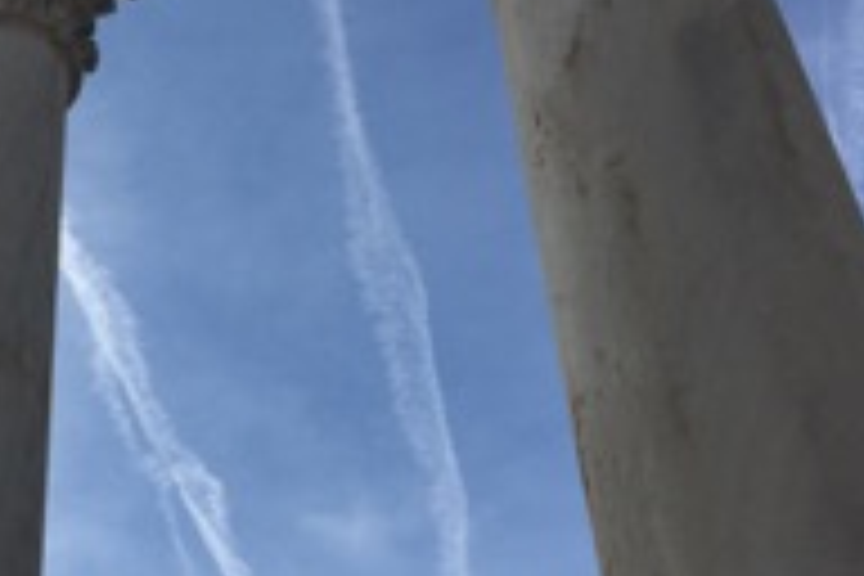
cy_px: 252
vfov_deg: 19.7
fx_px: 1656
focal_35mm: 69
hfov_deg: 28.4
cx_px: 130
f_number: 2.2
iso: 32
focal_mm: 4.15
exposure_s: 1/2475
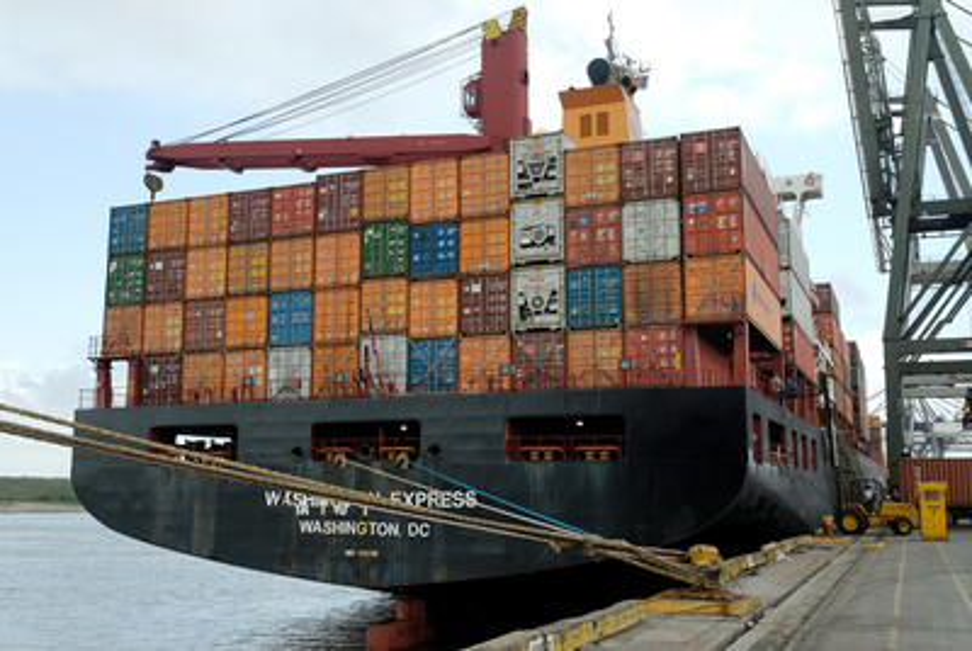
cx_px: 486
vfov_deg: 34.3
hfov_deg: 49.5
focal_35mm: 39
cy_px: 326
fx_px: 1055
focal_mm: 26
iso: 100
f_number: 5.6
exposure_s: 1/50
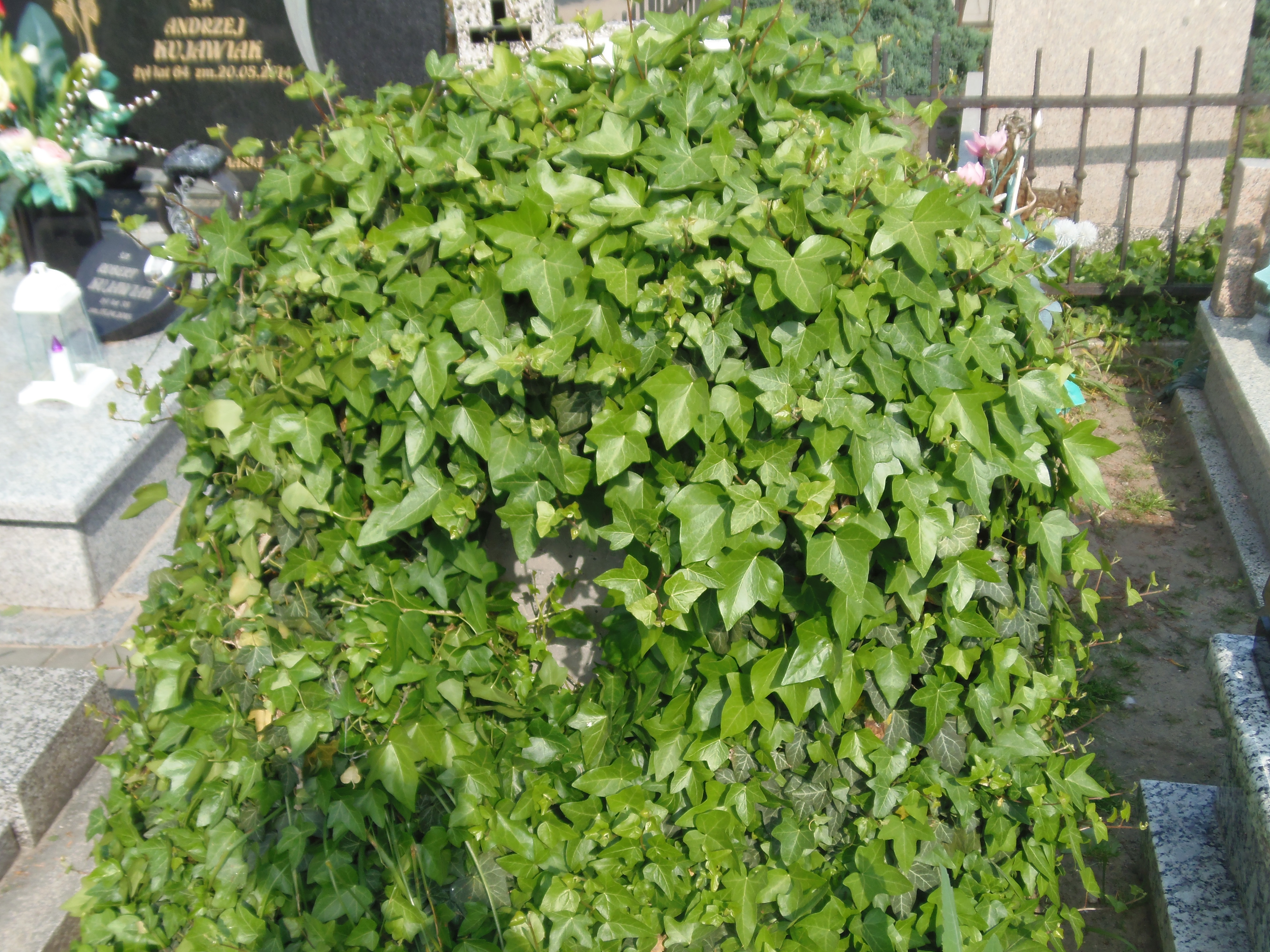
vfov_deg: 36.8
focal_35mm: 39
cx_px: 622
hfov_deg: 47.9
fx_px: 1431
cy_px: 517
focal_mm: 6.5
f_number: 3.4
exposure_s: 1/400
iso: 64
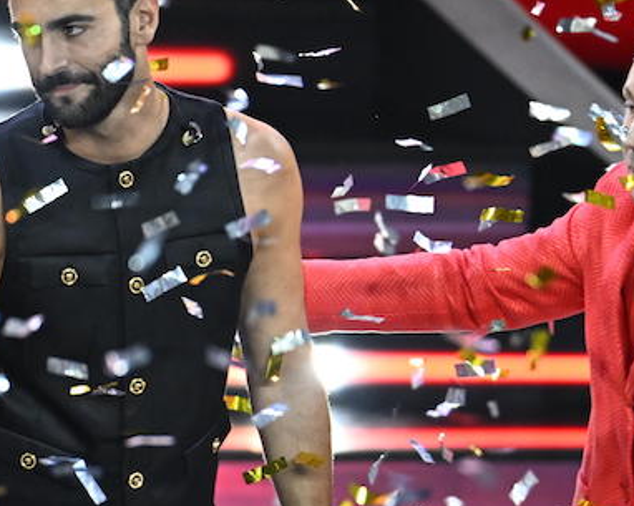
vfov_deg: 1.7
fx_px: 16593
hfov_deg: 2.2
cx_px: 287
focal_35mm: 885
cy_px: 408
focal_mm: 300
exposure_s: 1/320
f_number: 2.8
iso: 3200
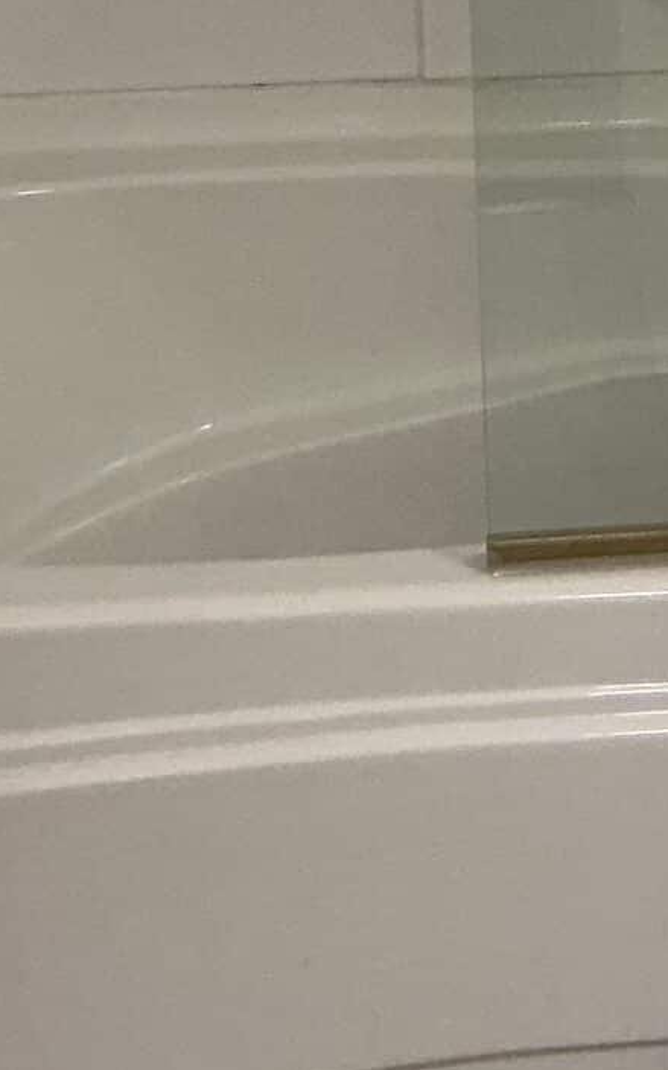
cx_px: 627
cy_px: -540
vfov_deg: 16.9
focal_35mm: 112
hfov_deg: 11.6
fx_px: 3264
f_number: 1.8
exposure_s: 1/60
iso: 80
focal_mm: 3
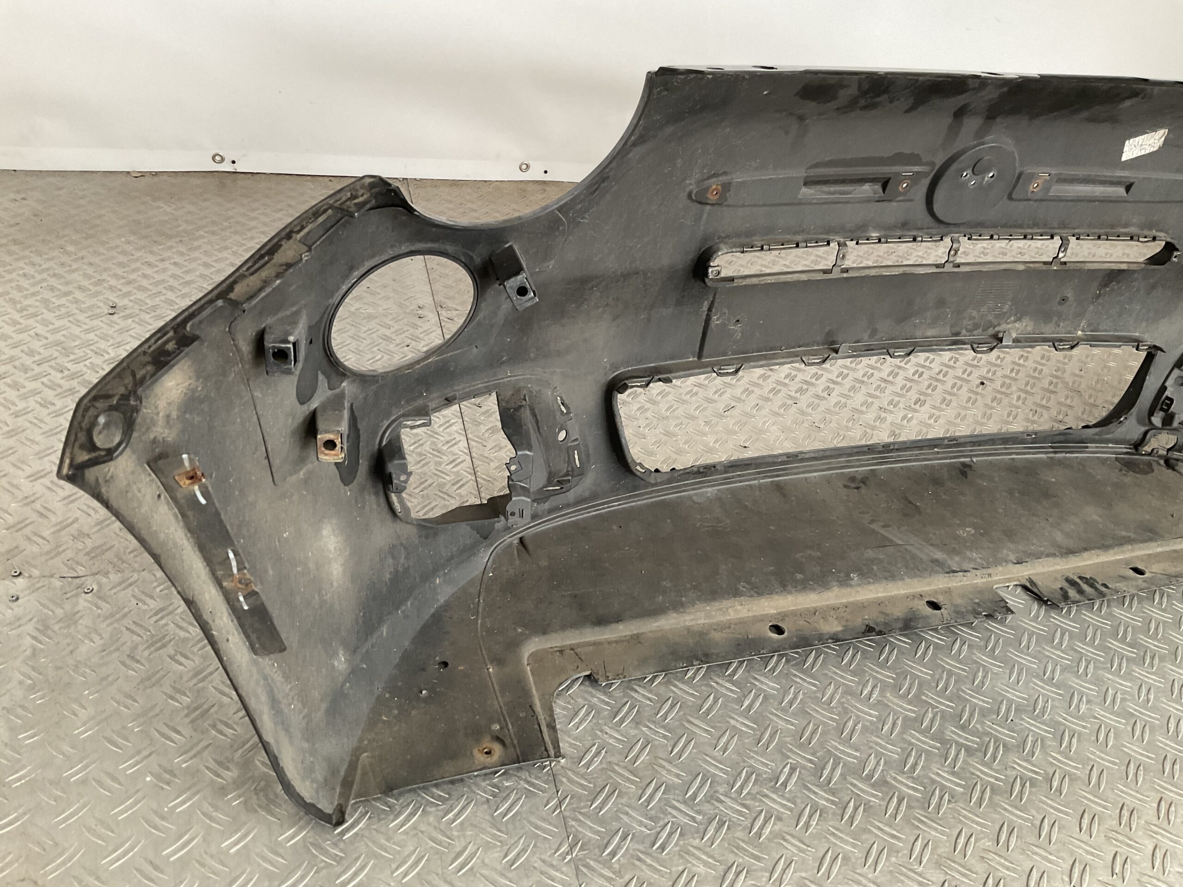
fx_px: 991
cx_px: 592
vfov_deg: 48.2
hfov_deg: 61.7
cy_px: 444
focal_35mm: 29
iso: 80
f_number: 1.8
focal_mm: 3
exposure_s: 1/50
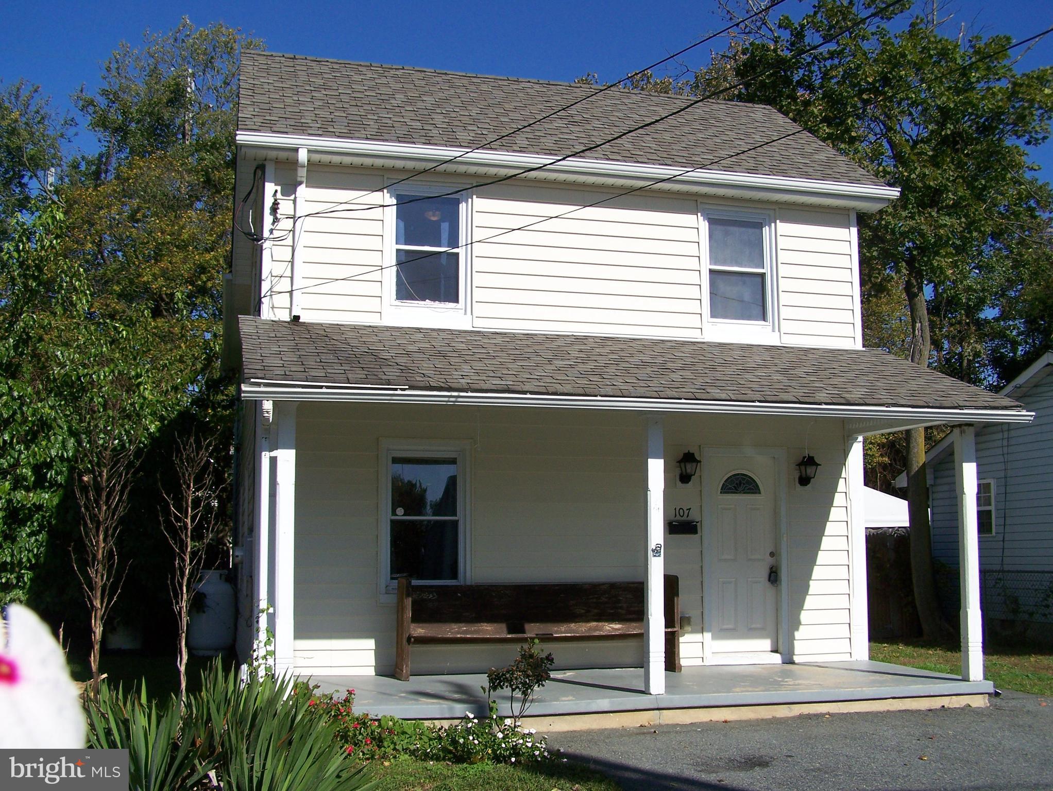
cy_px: 396
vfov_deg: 37.8
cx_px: 526
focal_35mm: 38
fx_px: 1157
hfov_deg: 48.9
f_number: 5.6
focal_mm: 6.3
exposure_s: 1/1000
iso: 80
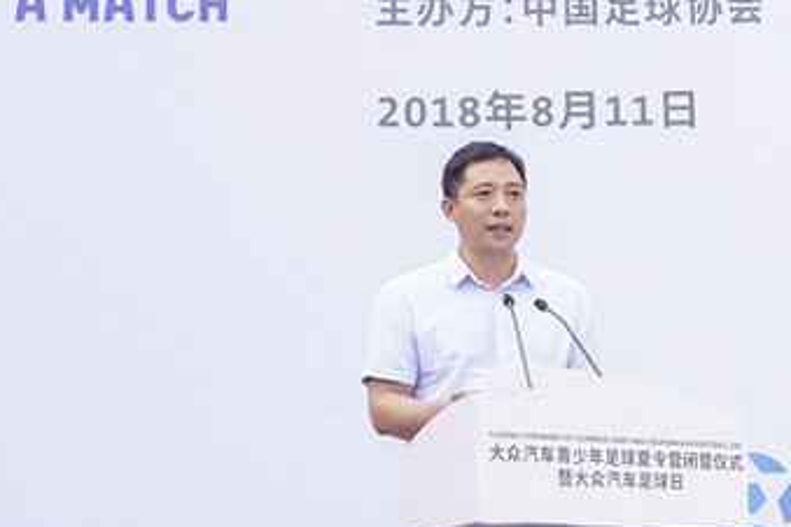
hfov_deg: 19.0
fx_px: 2219
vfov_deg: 13.6
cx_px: 964
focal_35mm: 101
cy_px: 247
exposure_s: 1/200
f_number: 5
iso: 1000
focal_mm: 38
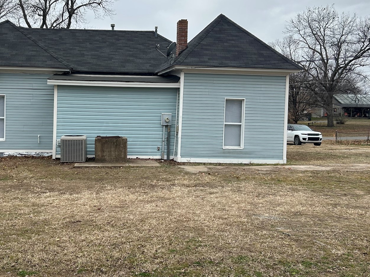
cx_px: 118
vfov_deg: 35.9
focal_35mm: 40
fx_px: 428
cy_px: 123
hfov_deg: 45.9
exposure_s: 1/1838
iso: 50
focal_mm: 5.7
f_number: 1.5
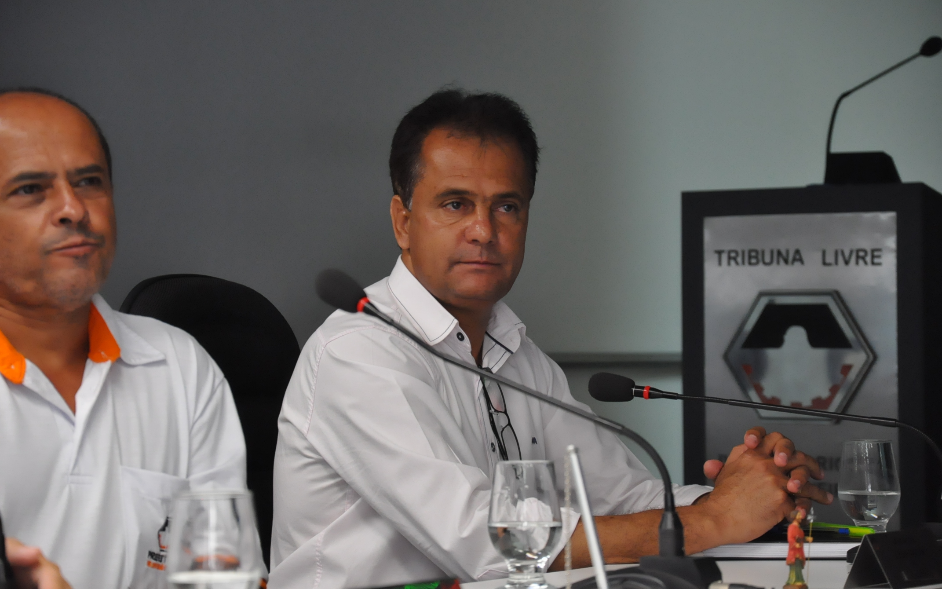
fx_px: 4121
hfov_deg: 13.0
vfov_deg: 8.2
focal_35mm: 161
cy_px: 282
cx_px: 471
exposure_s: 1/60
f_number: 5.6
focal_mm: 105
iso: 2000
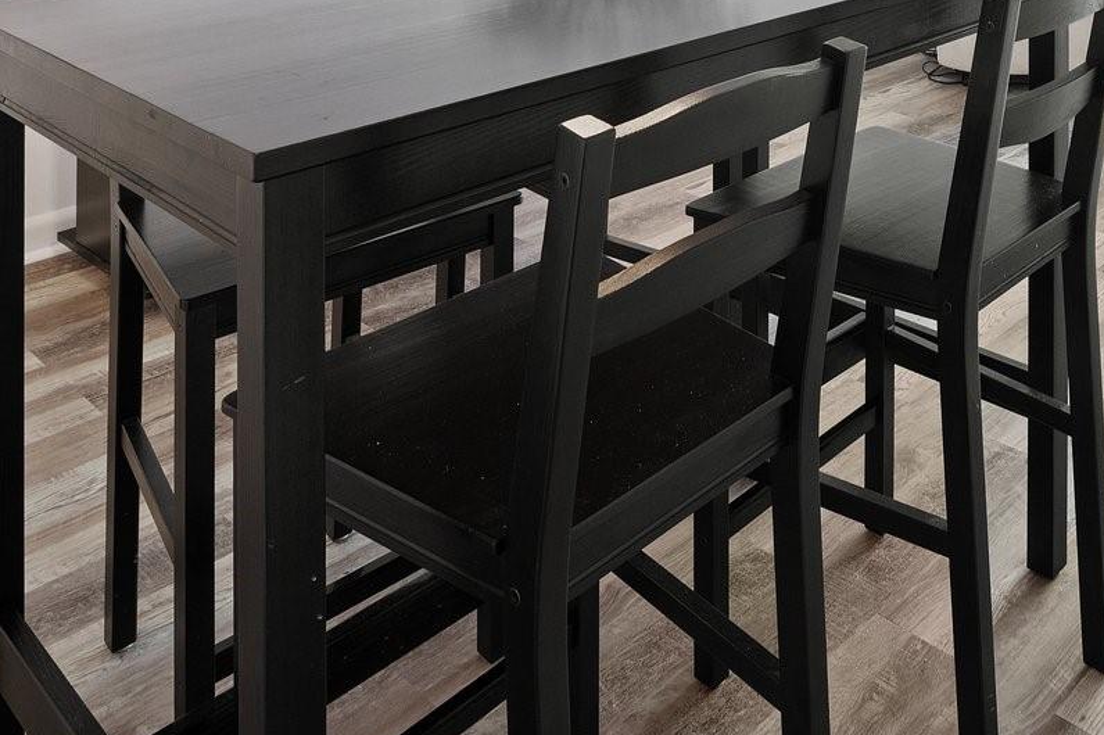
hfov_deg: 49.7
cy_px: -129
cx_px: 899
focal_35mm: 36
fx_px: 1103
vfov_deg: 31.4
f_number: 8
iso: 200
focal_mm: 14
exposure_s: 1/8
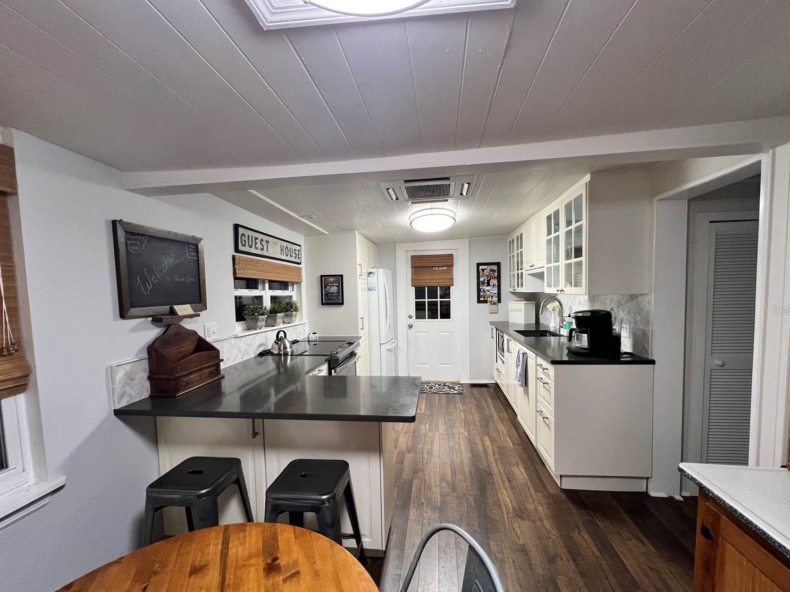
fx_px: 319
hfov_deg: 102.1
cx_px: 398
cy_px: 310
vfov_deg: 85.6
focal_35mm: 14
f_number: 1.8
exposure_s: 1/60
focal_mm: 1.57
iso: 160
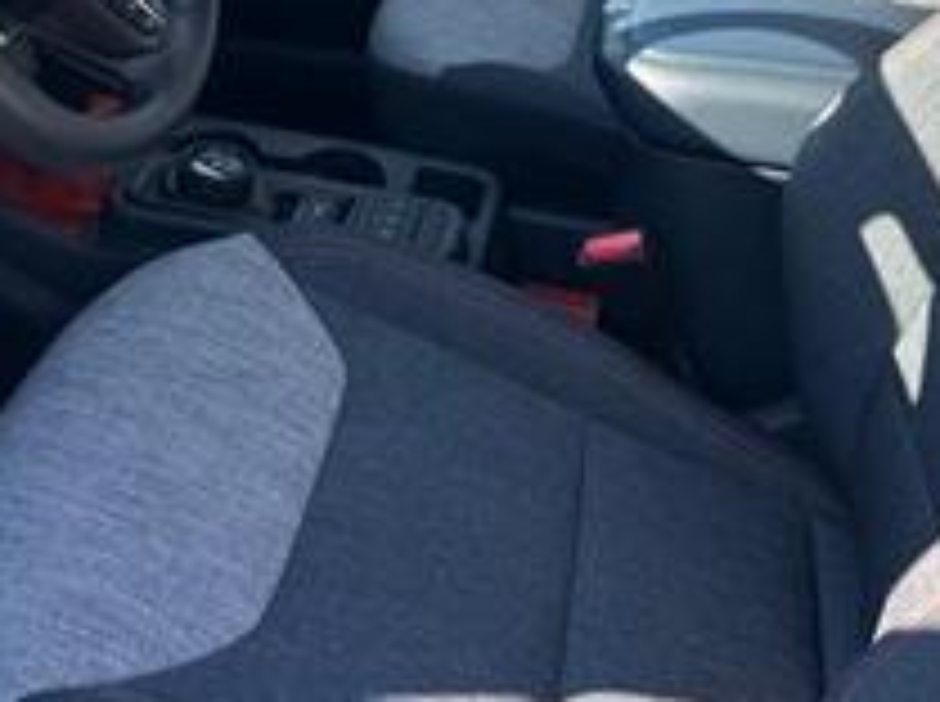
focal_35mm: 58
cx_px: 261
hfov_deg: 32.8
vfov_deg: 23.1
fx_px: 1572
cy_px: -140
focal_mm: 6.86
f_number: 1.78
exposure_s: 1/822
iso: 80
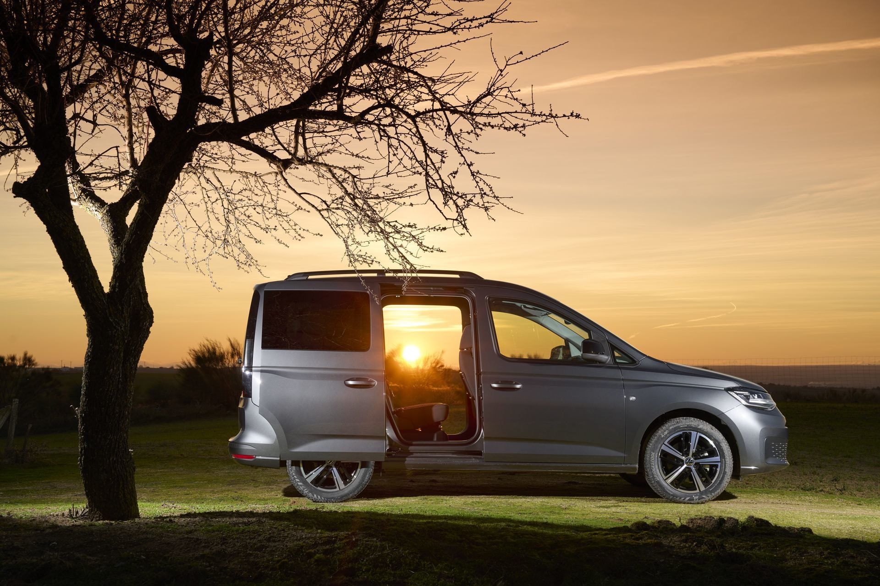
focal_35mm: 55
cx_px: 440
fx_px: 1344
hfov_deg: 36.2
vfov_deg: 24.6
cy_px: 293
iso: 64
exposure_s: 1/160
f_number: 8
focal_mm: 55
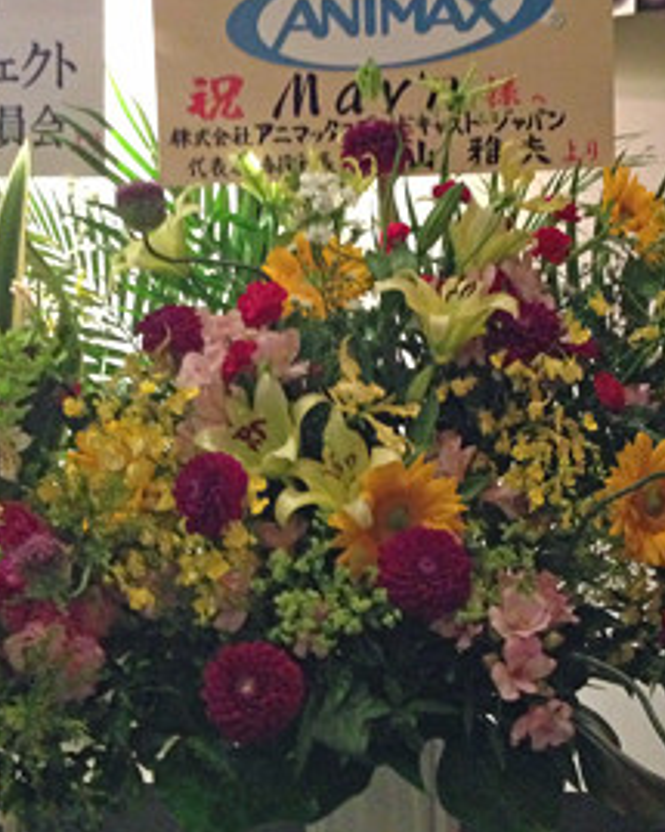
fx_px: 1329
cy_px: 442
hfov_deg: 28.1
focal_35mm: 54
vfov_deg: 34.7
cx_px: 331
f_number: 2.4
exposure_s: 1/15
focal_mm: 4.13
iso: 800
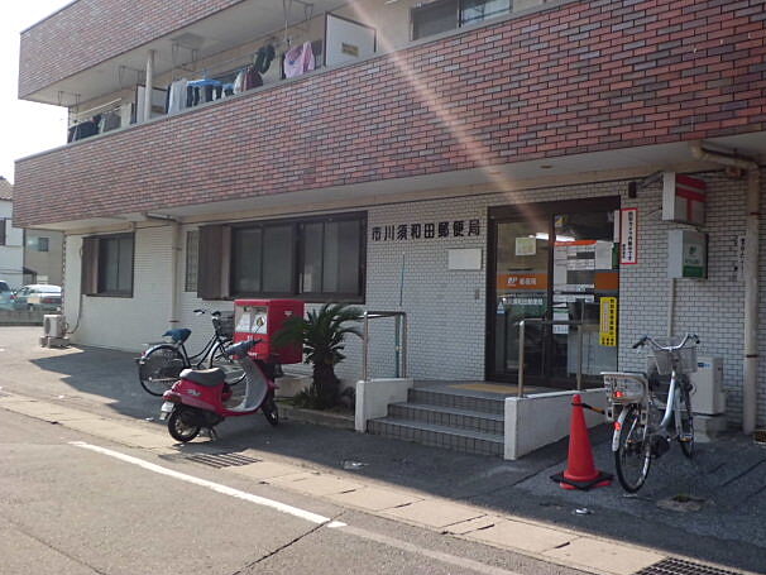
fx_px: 841
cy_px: 283
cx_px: 394
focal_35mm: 38
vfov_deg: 37.7
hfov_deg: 49.0
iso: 100
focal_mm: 6.4
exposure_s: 1/100
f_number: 8.8
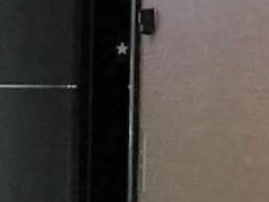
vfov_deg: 6.7
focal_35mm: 220
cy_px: 186
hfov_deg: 8.6
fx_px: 1710
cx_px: -210
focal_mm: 3.99
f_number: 1.8
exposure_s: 1/6
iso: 80
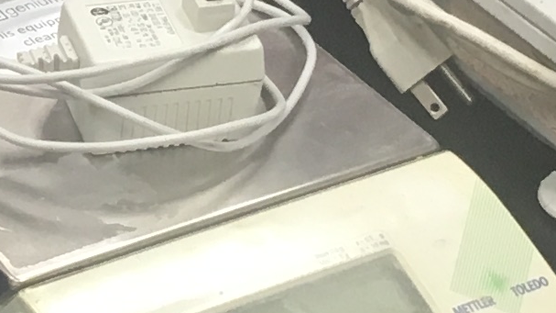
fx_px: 3095
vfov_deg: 5.8
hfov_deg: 10.1
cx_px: -98
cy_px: -18
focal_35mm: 210
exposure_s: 1/30
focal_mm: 4.15
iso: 50
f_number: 2.2
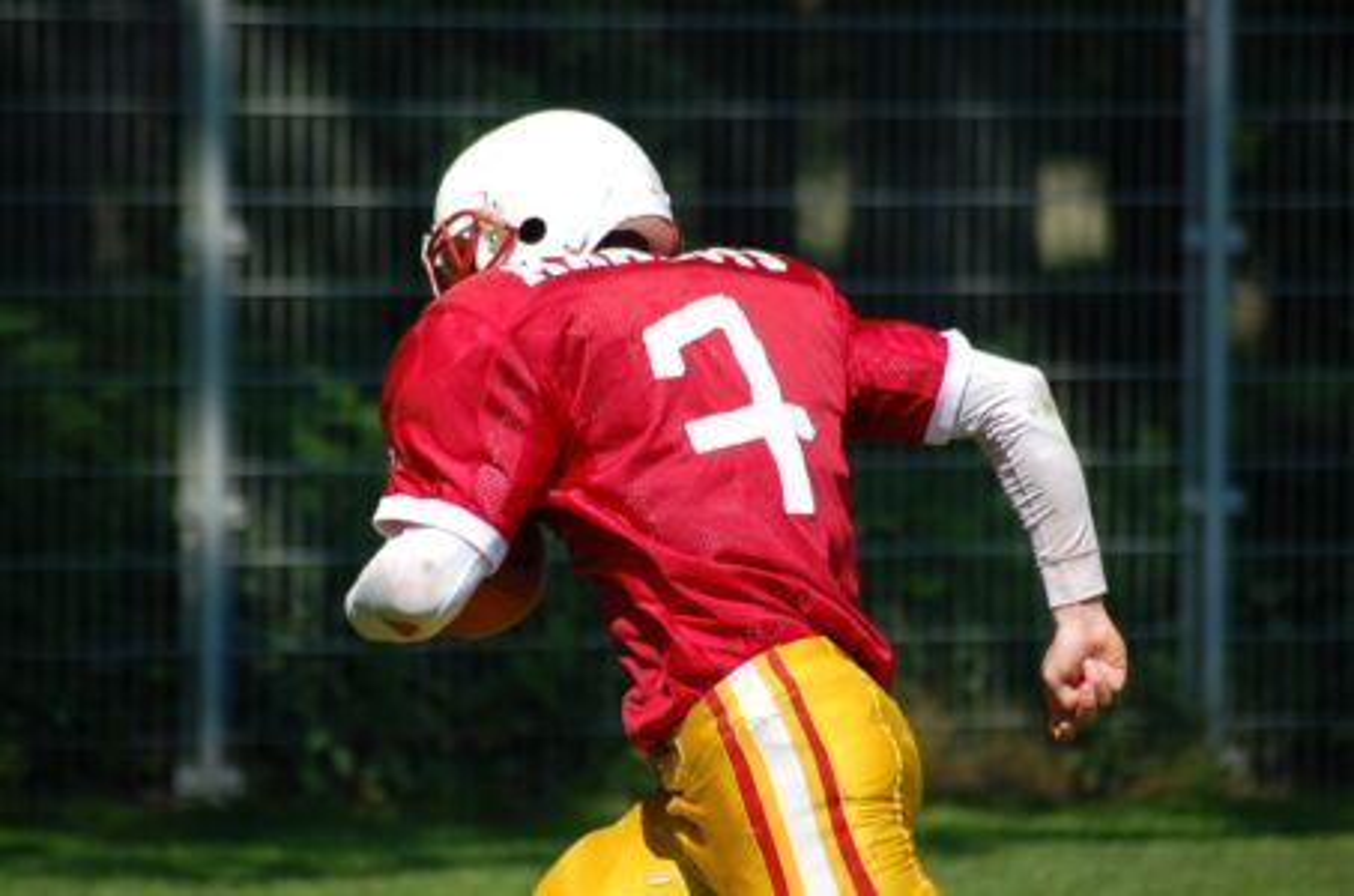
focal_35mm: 330
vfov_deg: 4.1
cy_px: 448
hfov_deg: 6.3
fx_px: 12385
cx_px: 677
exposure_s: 1/1000
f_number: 5.3
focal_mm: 220
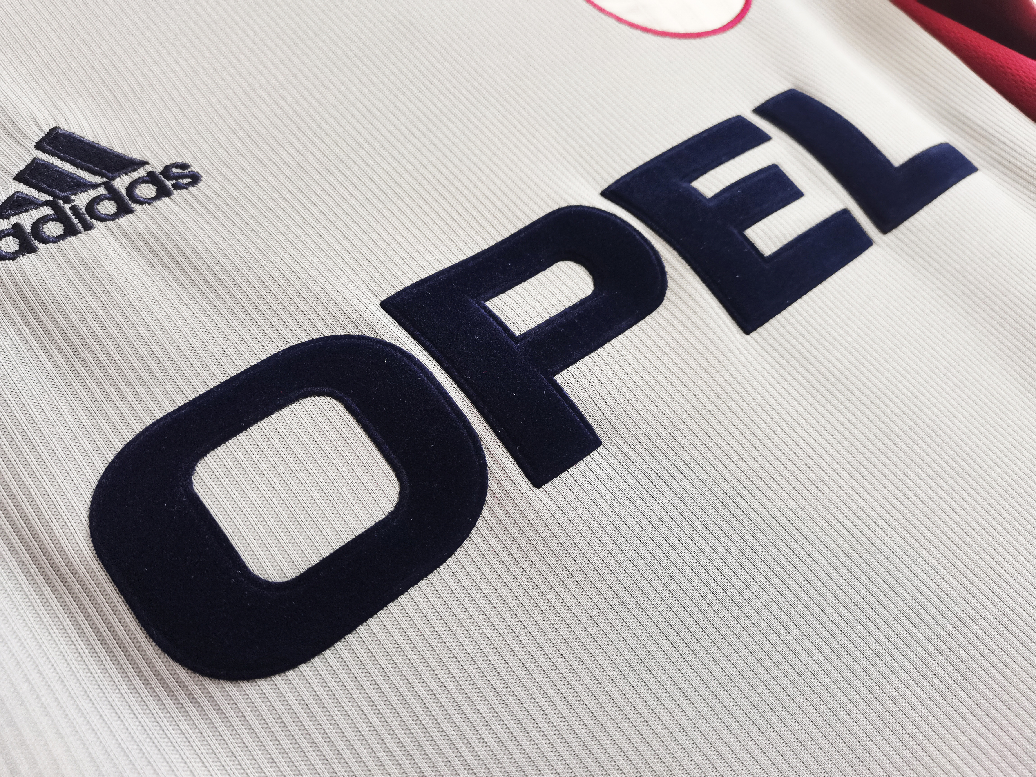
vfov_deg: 53.1
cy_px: 388
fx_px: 778
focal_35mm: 26
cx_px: 518
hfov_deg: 67.3
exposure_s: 1/60
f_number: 1.8
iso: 400
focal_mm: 5.58
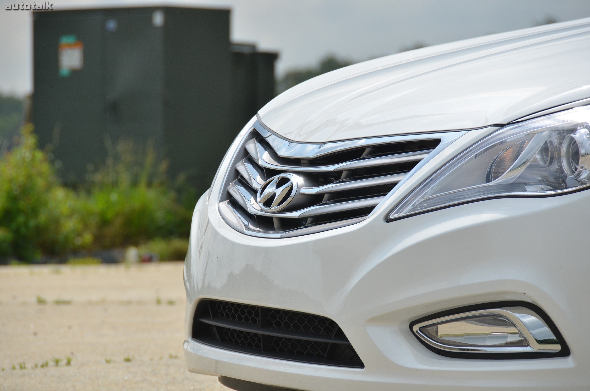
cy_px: 196
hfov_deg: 6.9
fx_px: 4907
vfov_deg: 4.6
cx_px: 295
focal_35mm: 300
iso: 400
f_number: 7.1
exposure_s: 1/2000
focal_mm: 200
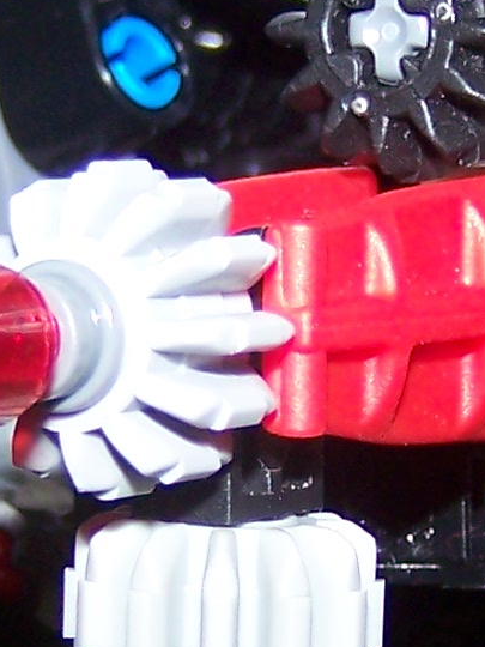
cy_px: 386
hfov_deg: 6.9
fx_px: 4035
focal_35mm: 216
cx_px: 261
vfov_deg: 9.2
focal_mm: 6.3
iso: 80
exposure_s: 1/80
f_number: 2.8
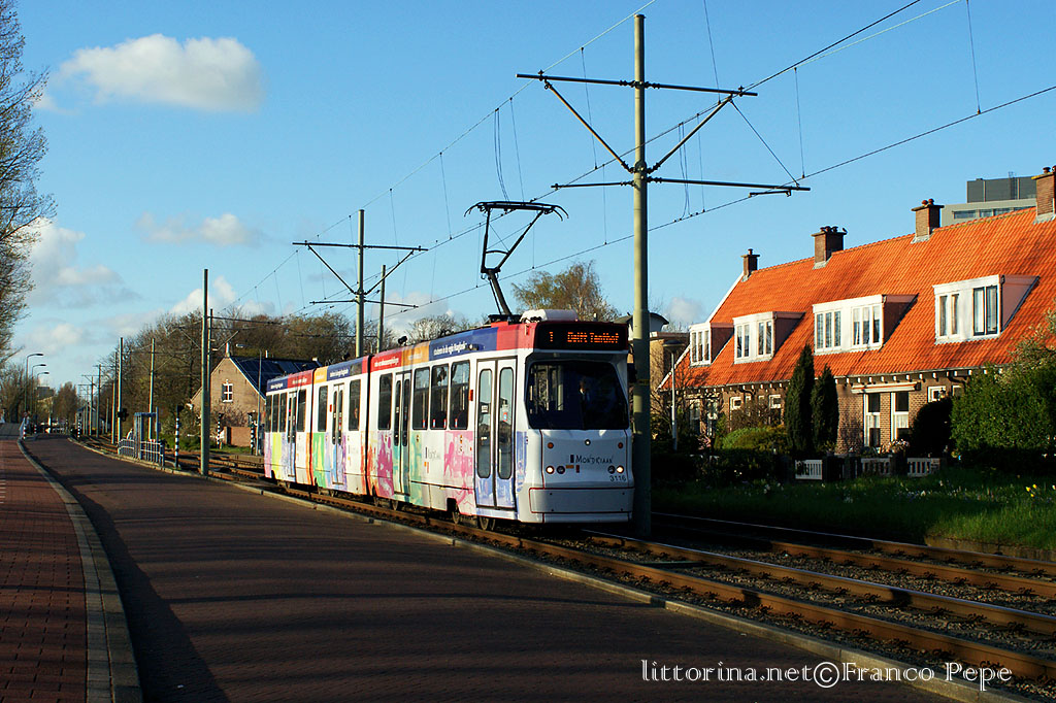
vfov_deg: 25.7
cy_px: 352
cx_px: 528
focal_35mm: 52
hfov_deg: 37.9
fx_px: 1539
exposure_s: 1/500
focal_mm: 35
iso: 400
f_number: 8
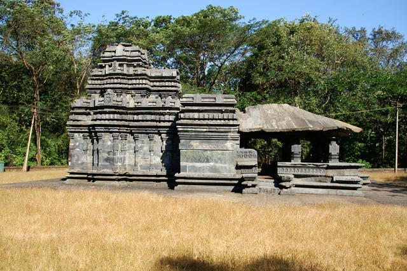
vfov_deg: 36.8
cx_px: 204
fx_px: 407
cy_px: 136
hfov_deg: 53.2
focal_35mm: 36
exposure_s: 1/1000
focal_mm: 24
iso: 100
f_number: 4
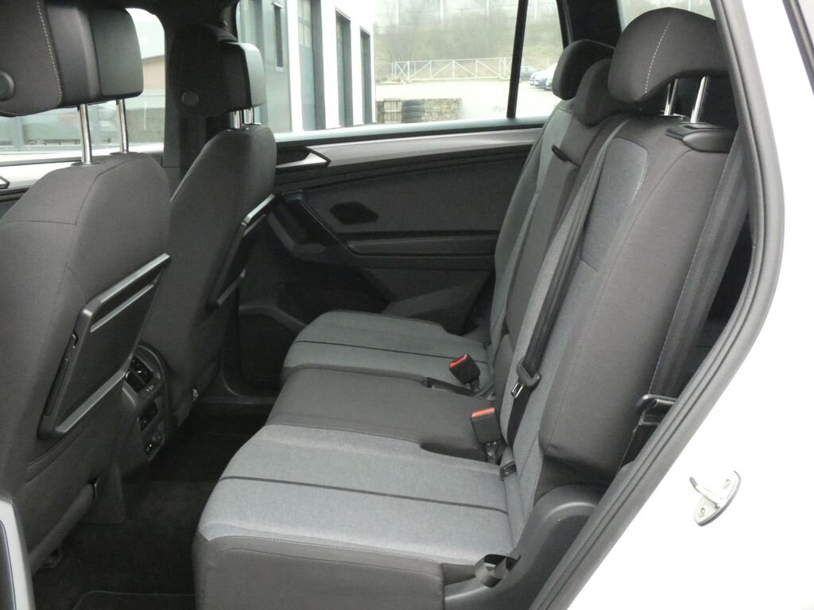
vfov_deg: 37.7
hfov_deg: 49.0
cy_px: 305
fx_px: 894
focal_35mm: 38
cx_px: 407
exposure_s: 1/80
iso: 1600
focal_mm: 6.8
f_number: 5.6
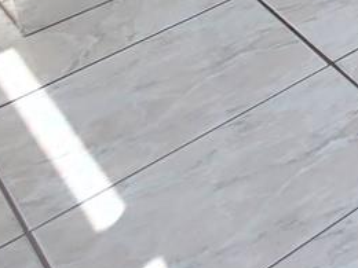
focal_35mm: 80
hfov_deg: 12.0
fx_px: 827
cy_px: -407
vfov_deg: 13.0
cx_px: 1040
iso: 50
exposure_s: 1/120
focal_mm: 2.2
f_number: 2.2
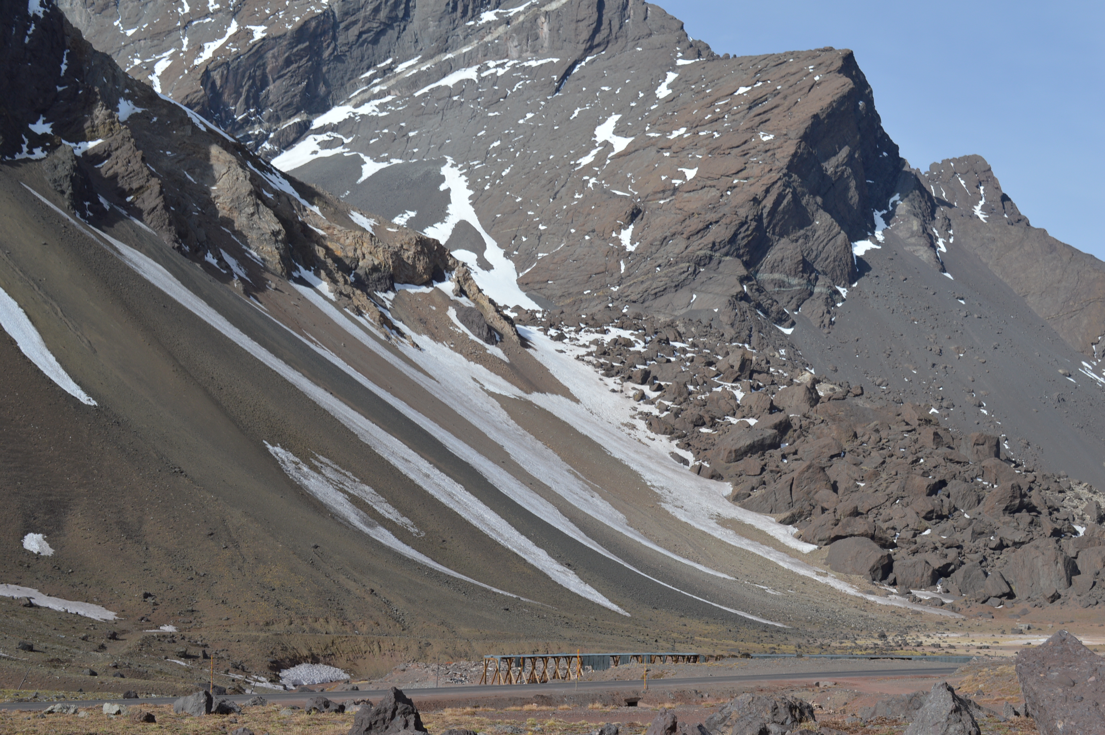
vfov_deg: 26.4
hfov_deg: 38.9
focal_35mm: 51
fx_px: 1564
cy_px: 368
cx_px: 552
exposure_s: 1/250
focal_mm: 34
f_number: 8
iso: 100
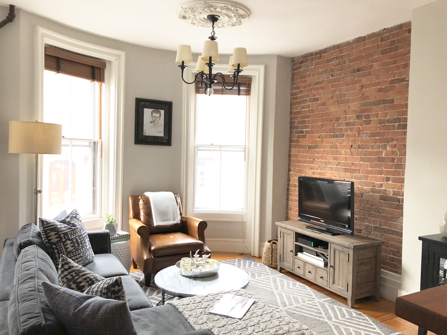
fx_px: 374
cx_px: 224
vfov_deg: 48.2
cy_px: 168
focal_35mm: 29
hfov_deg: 61.7
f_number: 1.8
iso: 40
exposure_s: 1/15
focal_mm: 3.99
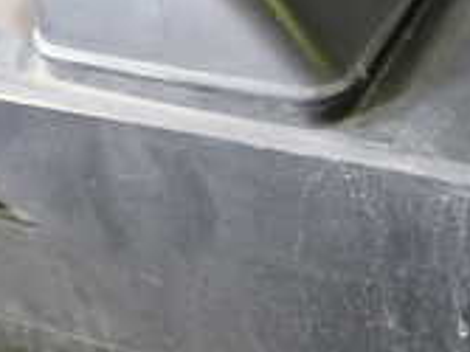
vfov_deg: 13.7
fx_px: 1465
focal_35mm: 108
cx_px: 332
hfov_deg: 18.1
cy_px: 177
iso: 400
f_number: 2.3
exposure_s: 1/30
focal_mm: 5.4
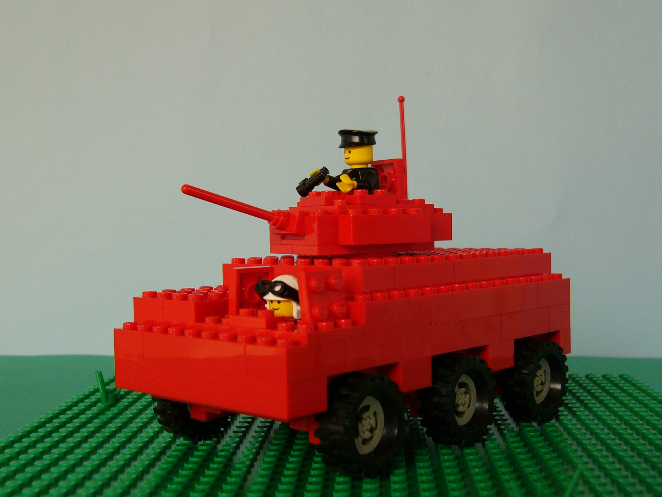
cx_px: 331
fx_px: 956
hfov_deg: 38.2
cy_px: 248
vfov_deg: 29.1
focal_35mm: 50
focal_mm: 8.3
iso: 50
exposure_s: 1/80
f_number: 2.8
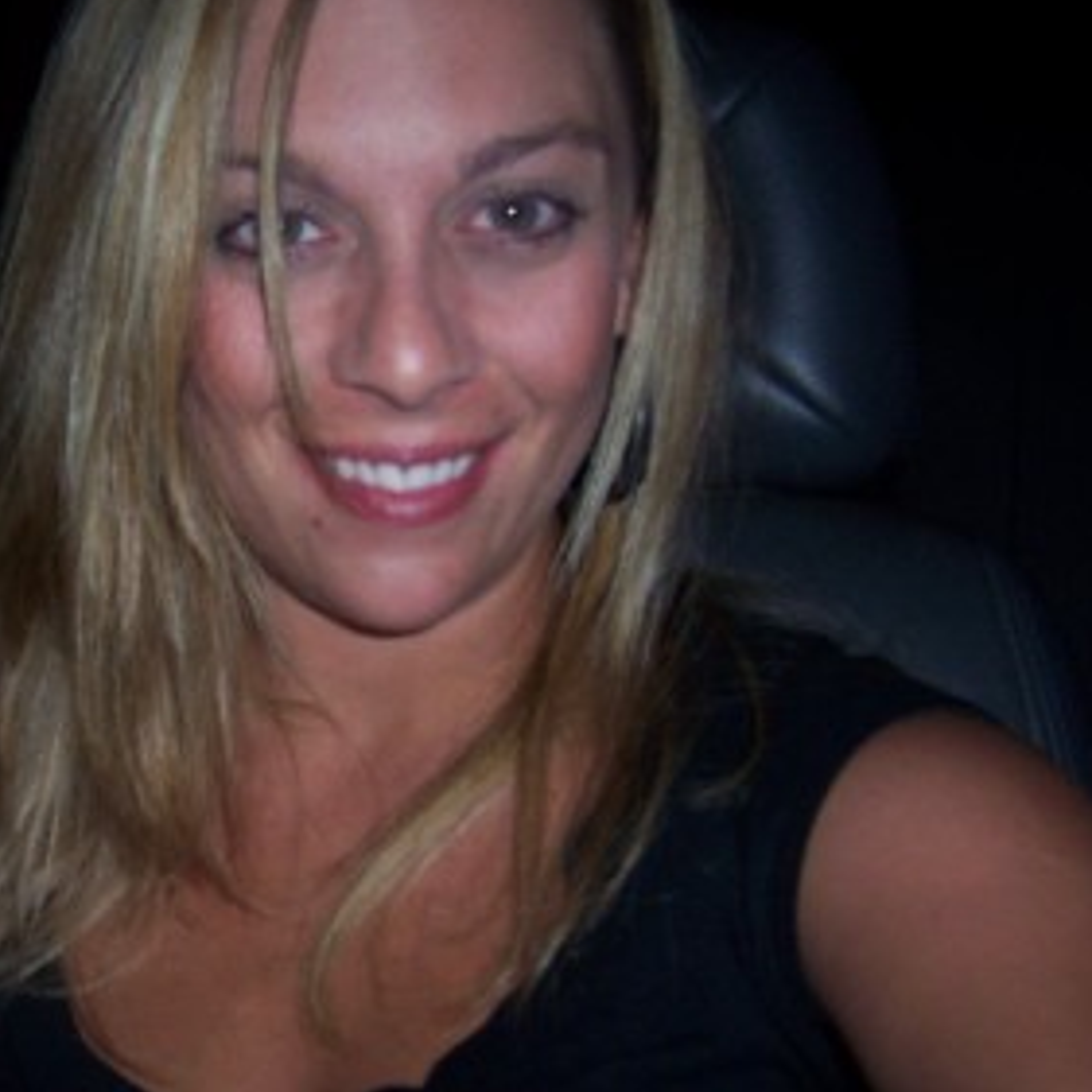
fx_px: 1820
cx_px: 303
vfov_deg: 33.3
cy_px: 631
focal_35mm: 51
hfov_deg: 32.9
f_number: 2.8
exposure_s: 1/60
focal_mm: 5.6
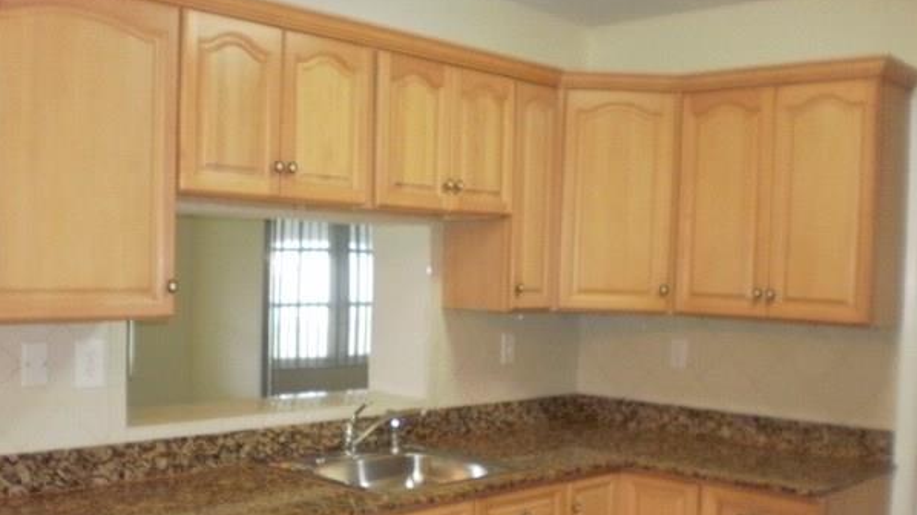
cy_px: 357
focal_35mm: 42
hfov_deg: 48.4
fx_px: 1021
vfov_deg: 28.1
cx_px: 439
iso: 400
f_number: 3.1
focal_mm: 6.3
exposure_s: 1/50
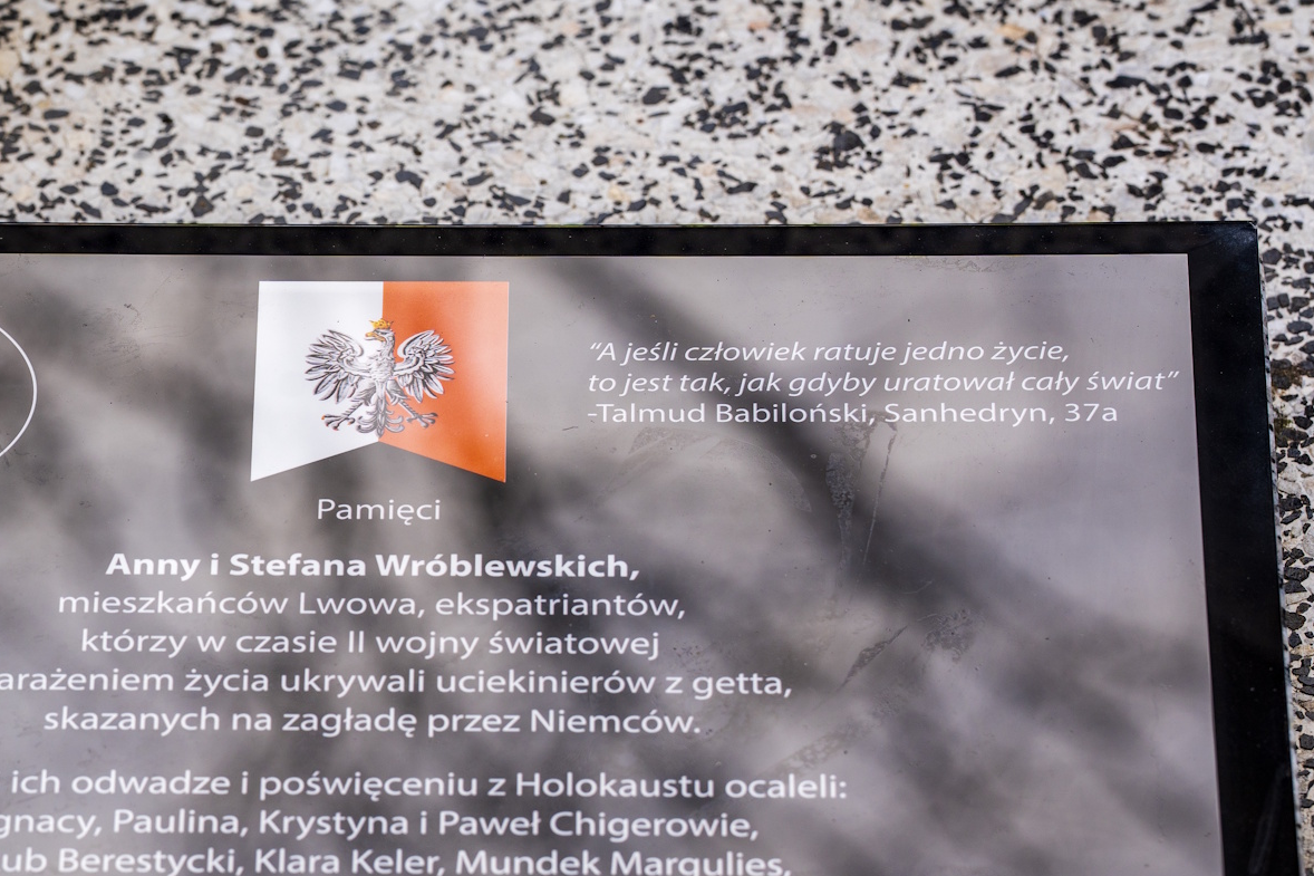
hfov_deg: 9.6
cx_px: 373
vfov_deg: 6.4
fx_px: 7840
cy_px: 646
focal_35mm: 215
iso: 160
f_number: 7.1
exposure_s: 1/250
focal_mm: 126.5
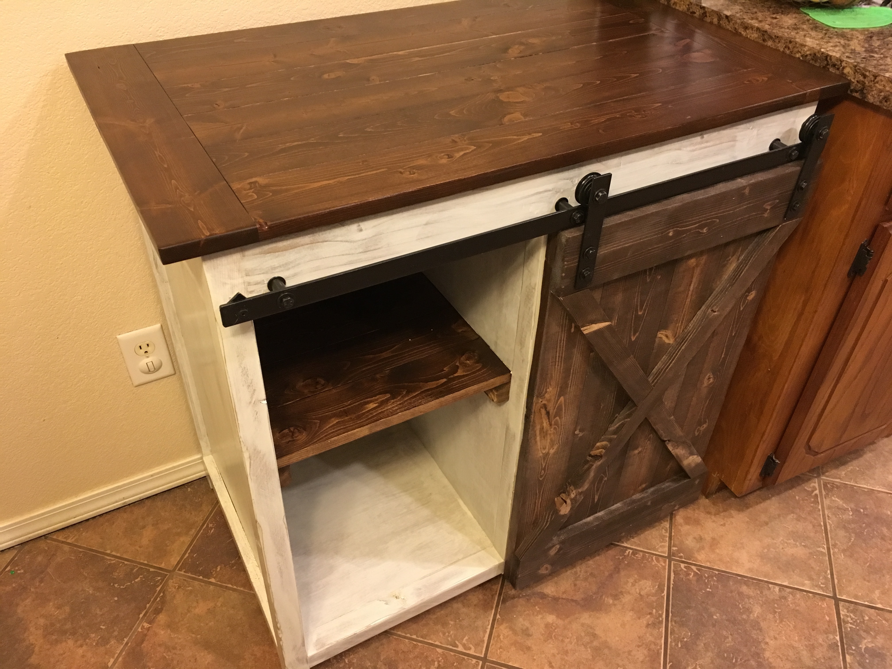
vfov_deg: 48.2
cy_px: 334
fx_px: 747
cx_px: 446
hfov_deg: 61.7
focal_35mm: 29
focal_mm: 4.15
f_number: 2.2
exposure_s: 1/20
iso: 200
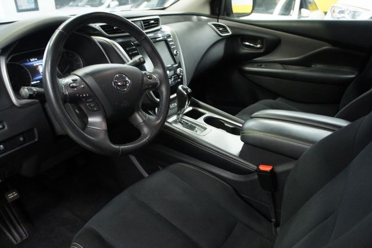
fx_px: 279
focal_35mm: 27
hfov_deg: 67.4
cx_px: 186
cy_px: 124
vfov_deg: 47.9
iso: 1250
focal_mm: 18
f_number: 3.5
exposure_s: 1/30
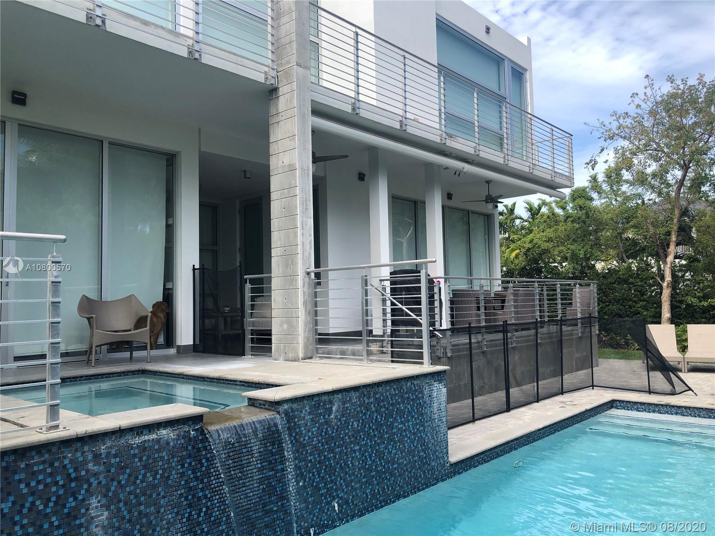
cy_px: 268
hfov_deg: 63.4
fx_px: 578
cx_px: 358
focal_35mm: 28
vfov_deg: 49.7
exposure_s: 1/917
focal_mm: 3.99
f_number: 1.8
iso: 20
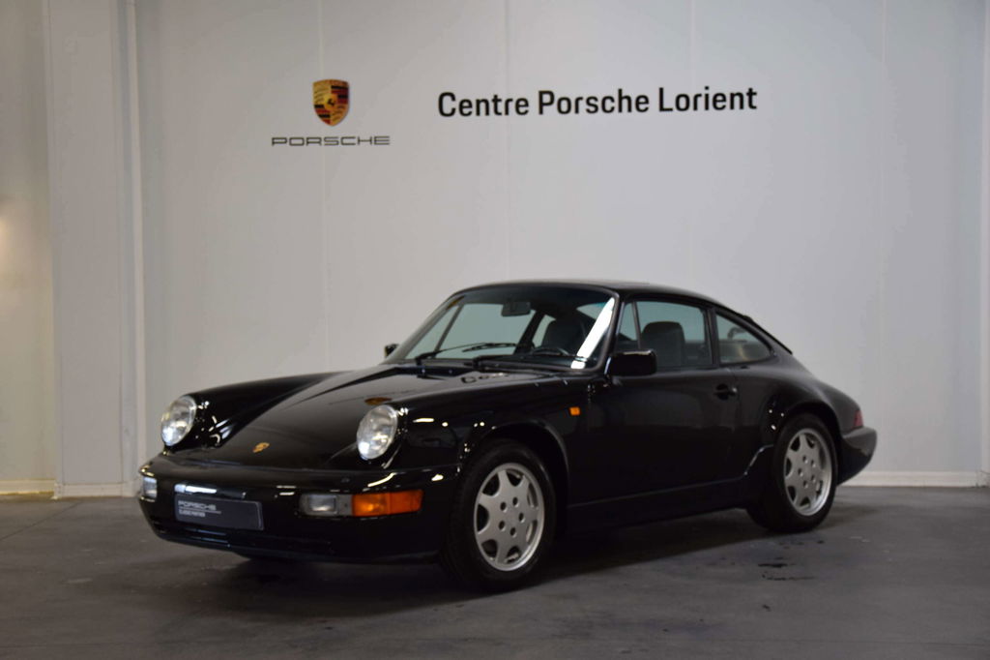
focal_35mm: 63
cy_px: 330
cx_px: 495
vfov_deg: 21.6
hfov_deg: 31.9
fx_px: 1732
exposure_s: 1/60
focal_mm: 42
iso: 800
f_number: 4.8
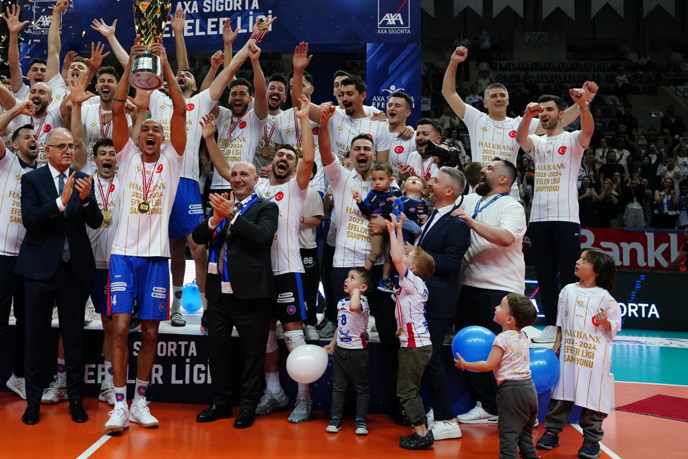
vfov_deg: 29.5
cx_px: 211
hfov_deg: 42.5
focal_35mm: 45
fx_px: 866
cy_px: 144
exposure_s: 1/800
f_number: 5
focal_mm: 32.2
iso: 6400
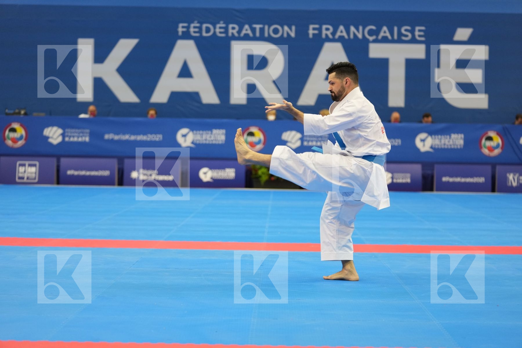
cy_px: 174
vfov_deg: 14.4
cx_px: 261
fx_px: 1377
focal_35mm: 95
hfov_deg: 21.5
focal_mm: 95
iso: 1250
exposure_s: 1/500
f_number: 2.8
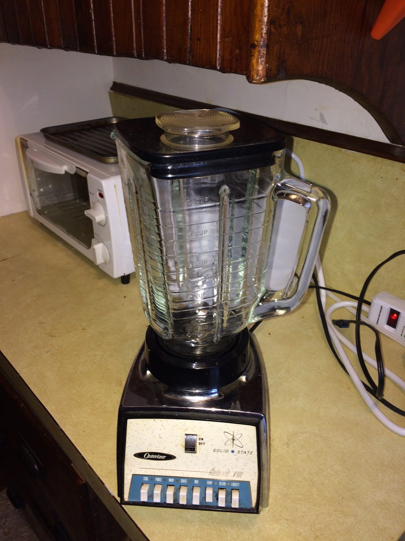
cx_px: 202
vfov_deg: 61.7
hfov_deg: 48.2
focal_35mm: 29
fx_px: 452
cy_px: 270
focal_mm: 4.15
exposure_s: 1/30
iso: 50
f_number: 2.2
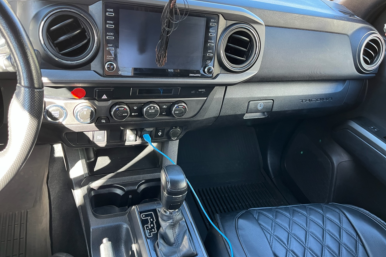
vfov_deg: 46.4
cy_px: 129
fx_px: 300
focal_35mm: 28
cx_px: 187
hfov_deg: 65.5
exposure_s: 1/62
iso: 125
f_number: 1.6
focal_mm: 5.1
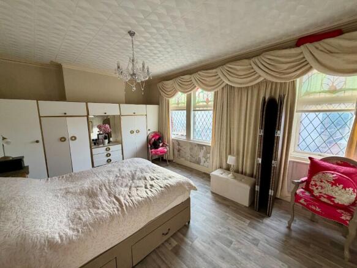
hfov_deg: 102.1
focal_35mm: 14
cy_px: 134
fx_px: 144
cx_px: 178
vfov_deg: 85.7
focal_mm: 2.22
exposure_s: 1/121
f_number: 2.2
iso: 200
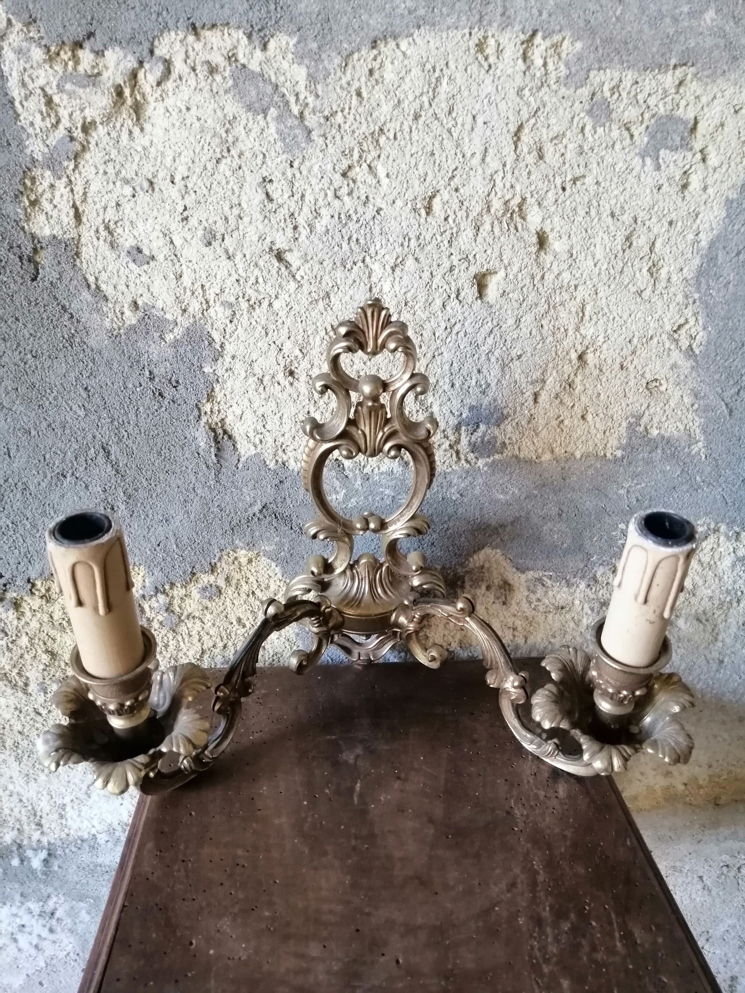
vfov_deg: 67.3
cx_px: 372
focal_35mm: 26
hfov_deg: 53.1
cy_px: 496
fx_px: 746
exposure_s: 1/25
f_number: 1.8
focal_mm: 3.96
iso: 320
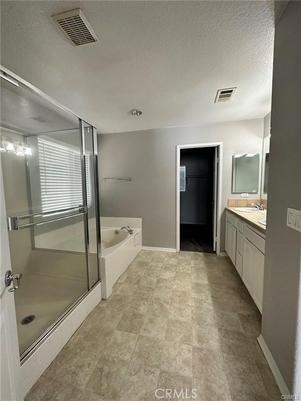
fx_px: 162
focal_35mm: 14
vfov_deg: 102.1
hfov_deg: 85.7
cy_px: 200
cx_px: 150
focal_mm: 2.22
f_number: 2.2
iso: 320
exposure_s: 1/60
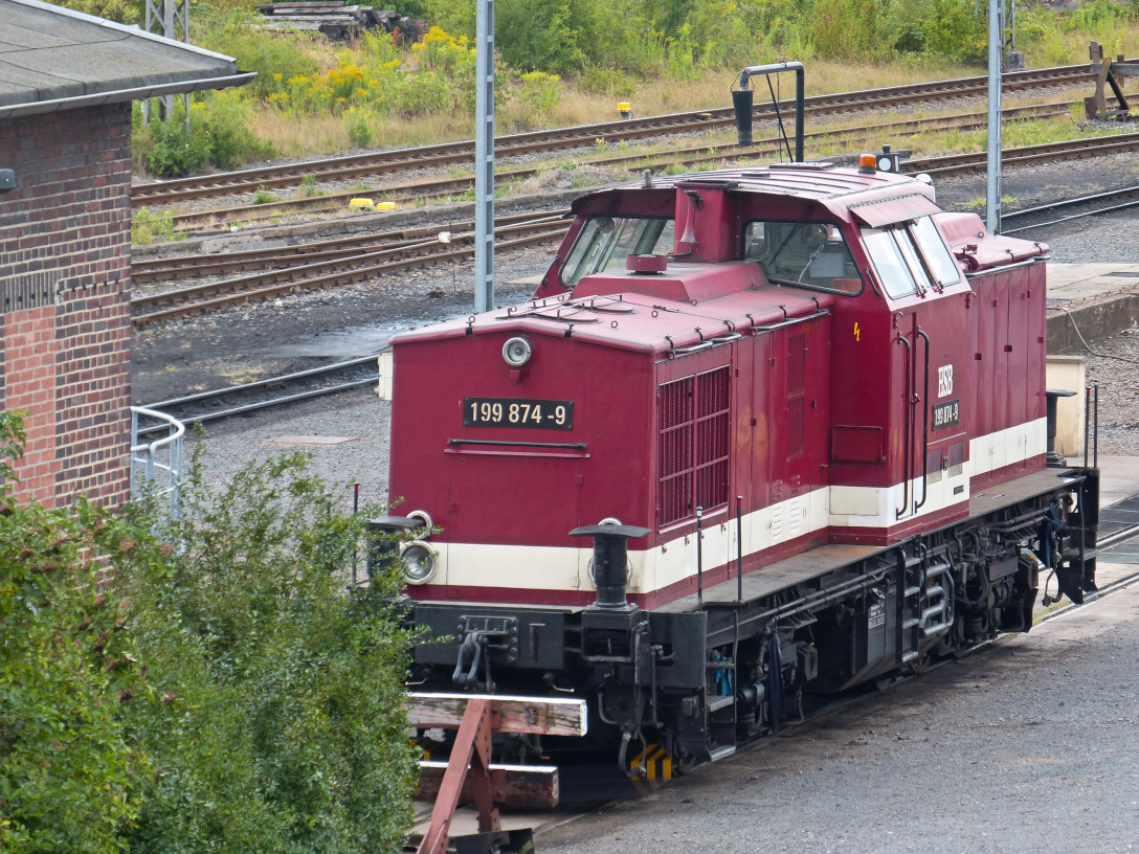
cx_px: 579
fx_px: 7765
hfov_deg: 8.4
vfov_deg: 6.3
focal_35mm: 236
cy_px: 402
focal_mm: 38.6
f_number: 4
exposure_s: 1/200
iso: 100
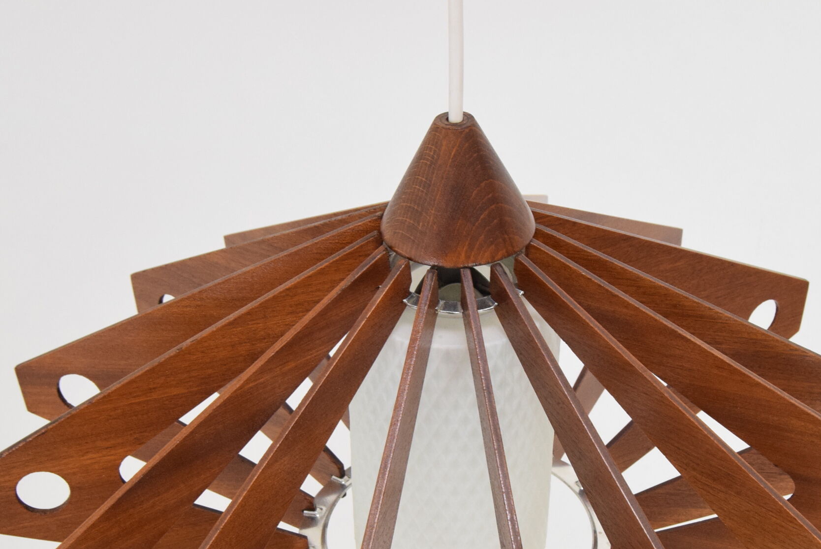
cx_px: 469
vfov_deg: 21.8
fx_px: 1413
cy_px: 423
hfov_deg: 32.4
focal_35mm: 62
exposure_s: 1/160
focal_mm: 23
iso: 1600
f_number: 6.3
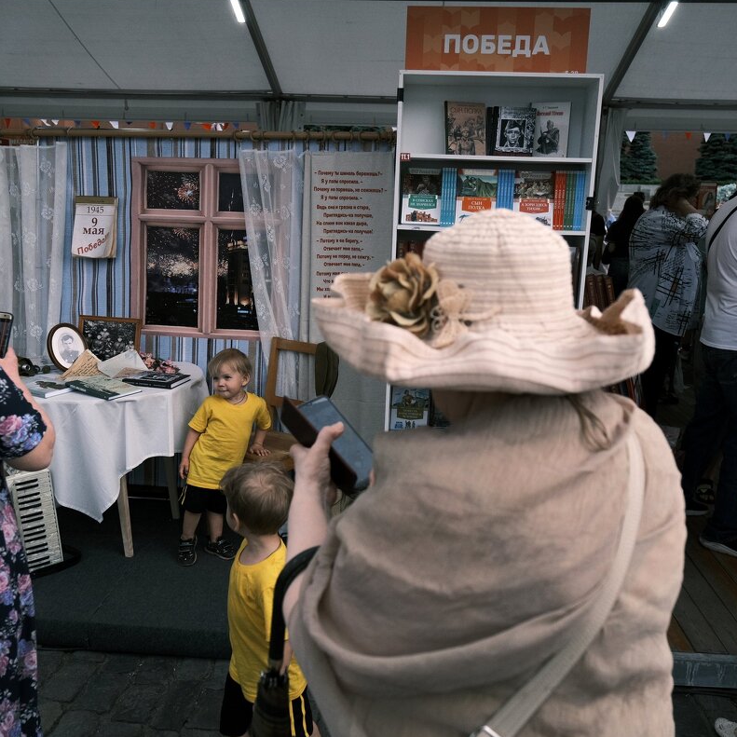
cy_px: 368
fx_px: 747
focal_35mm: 31
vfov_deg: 52.5
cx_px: 365
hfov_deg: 52.5
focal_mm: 16
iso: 1000
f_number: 2.8
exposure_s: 1/2500
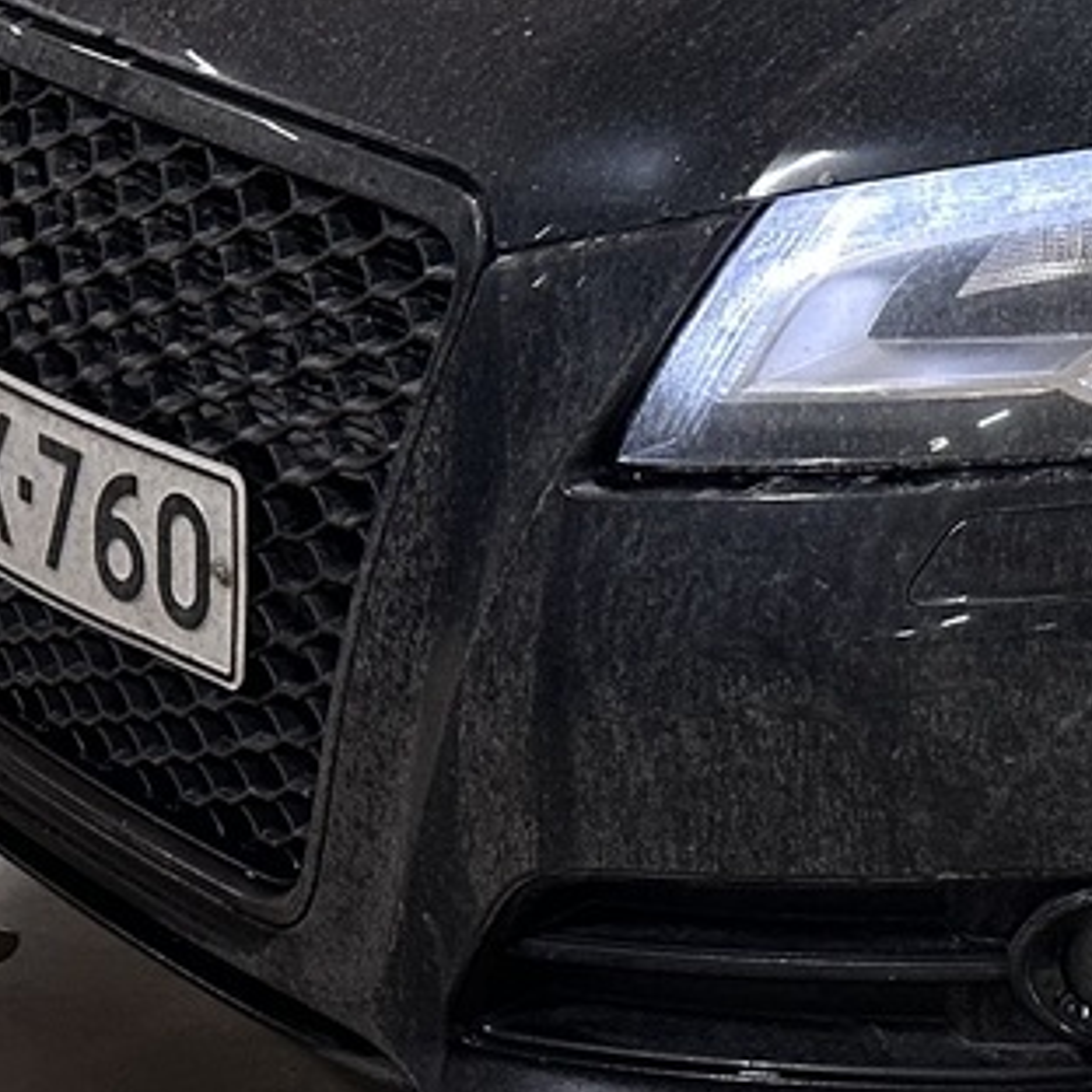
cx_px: 1729
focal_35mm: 98
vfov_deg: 17.2
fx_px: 3498
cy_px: -98
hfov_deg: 16.0
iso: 250
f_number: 1.78
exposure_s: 1/50
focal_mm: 6.86
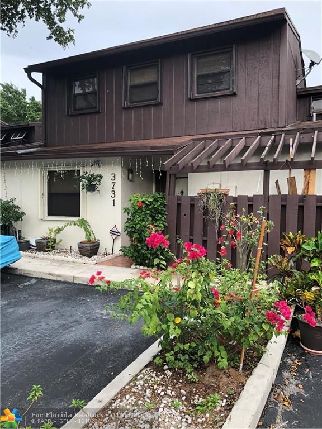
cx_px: 161
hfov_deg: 49.7
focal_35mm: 28
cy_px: 214
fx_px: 347
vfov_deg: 63.4
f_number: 1.8
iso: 25
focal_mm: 3.99
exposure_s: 1/120
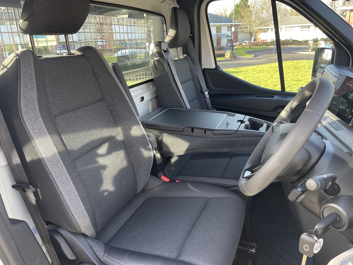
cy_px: 132
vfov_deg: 54.9
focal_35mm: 25
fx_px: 255
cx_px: 176
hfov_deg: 69.4
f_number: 1.6
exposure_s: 1/121
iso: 50
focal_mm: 5.1
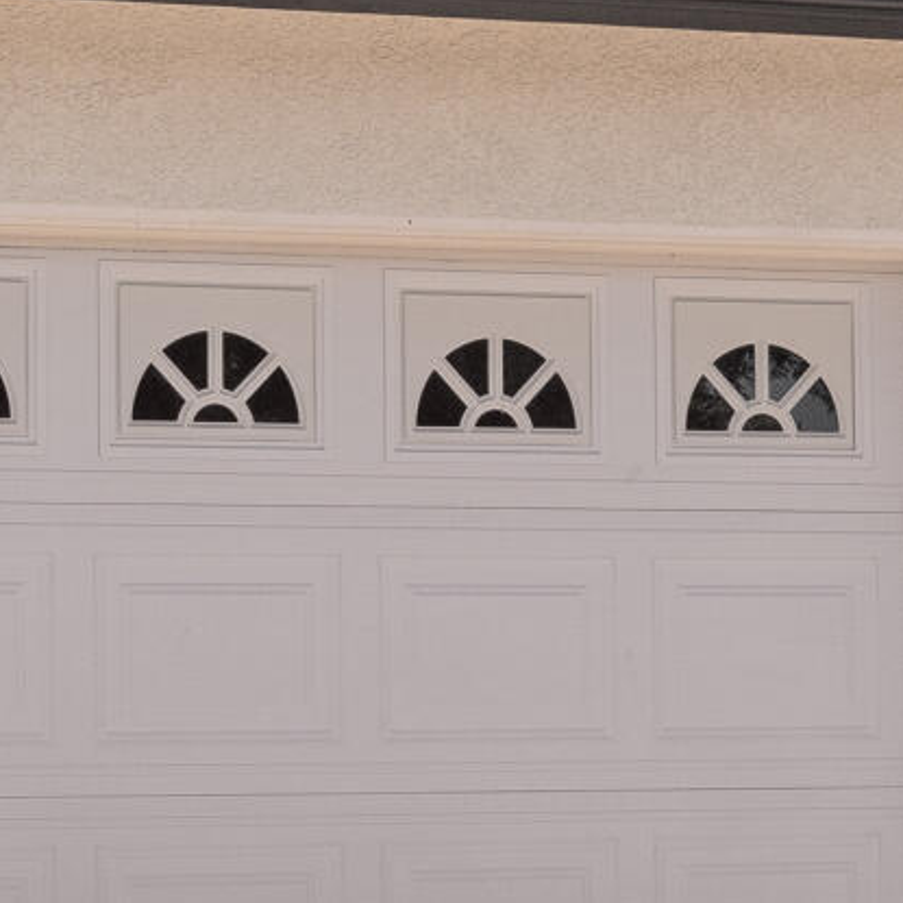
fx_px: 6168
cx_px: 490
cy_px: 740
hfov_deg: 8.4
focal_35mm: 209
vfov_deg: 8.4
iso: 400
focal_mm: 34
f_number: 8
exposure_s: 1/200
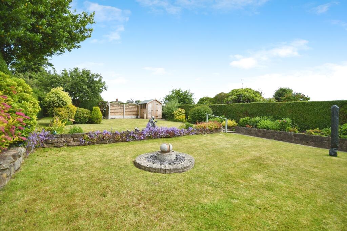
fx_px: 145
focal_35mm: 15
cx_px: 174
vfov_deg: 77.3
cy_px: 116
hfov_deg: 100.4
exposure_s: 1/800
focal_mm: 10
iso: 400
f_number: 8
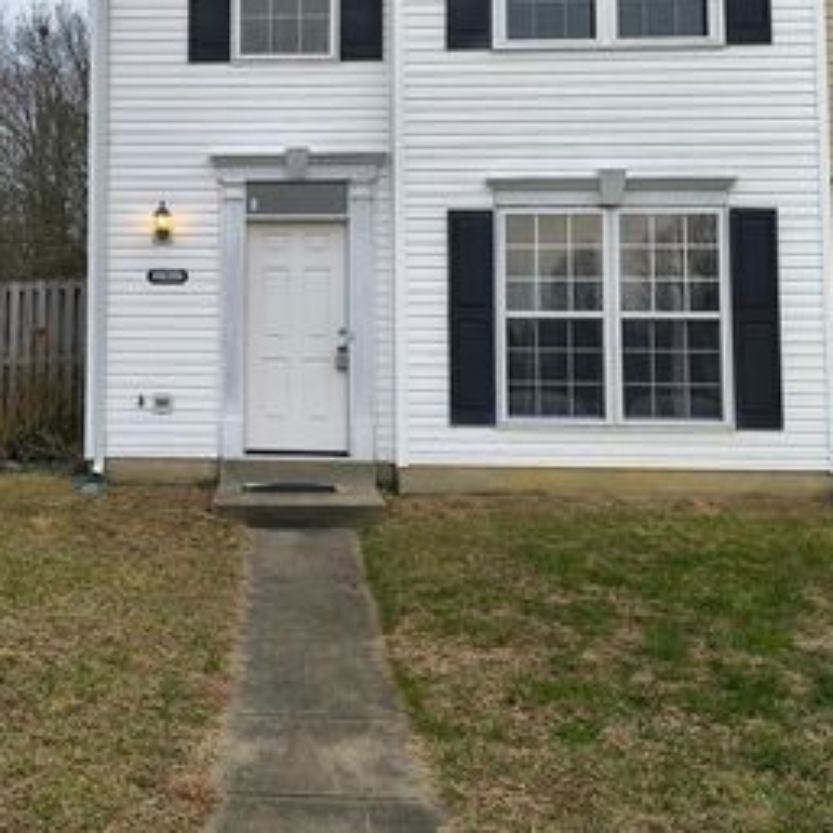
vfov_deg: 38.7
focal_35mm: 43
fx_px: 1171
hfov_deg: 38.2
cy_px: 280
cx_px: 207
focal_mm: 4.68
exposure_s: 1/246
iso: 100
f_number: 1.7
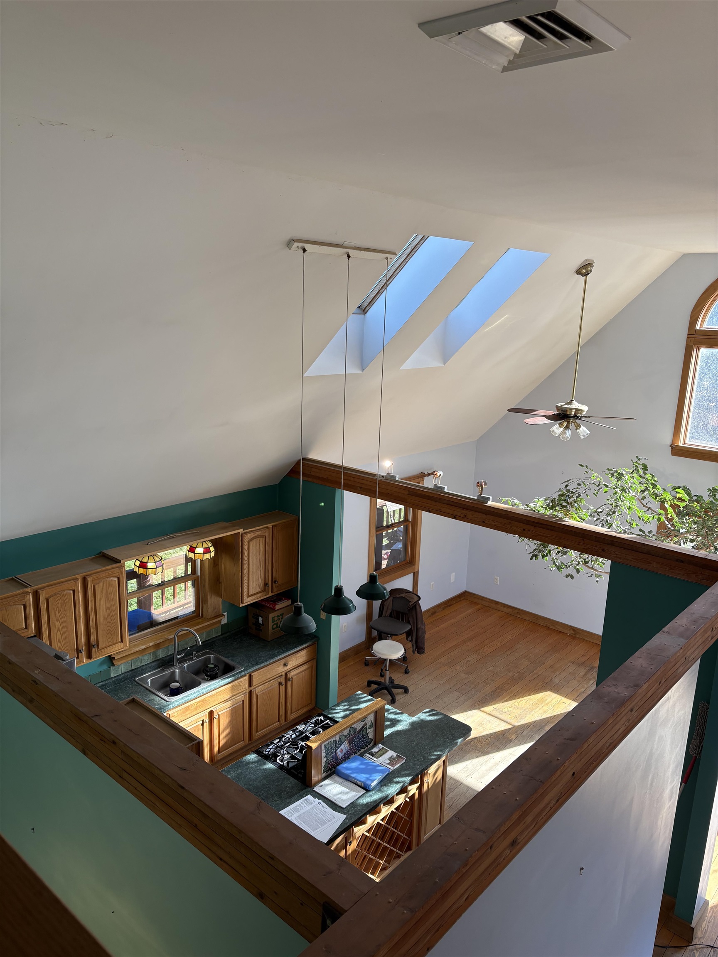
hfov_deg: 53.1
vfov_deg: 67.3
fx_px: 719
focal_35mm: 26
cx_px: 359
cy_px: 478
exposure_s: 1/225
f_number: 1.6
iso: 64
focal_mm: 5.96
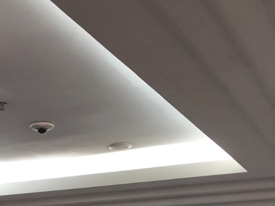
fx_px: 659
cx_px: 35
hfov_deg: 23.0
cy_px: 234
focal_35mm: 83
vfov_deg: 17.1
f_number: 1.8
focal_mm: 4
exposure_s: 1/33
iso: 32
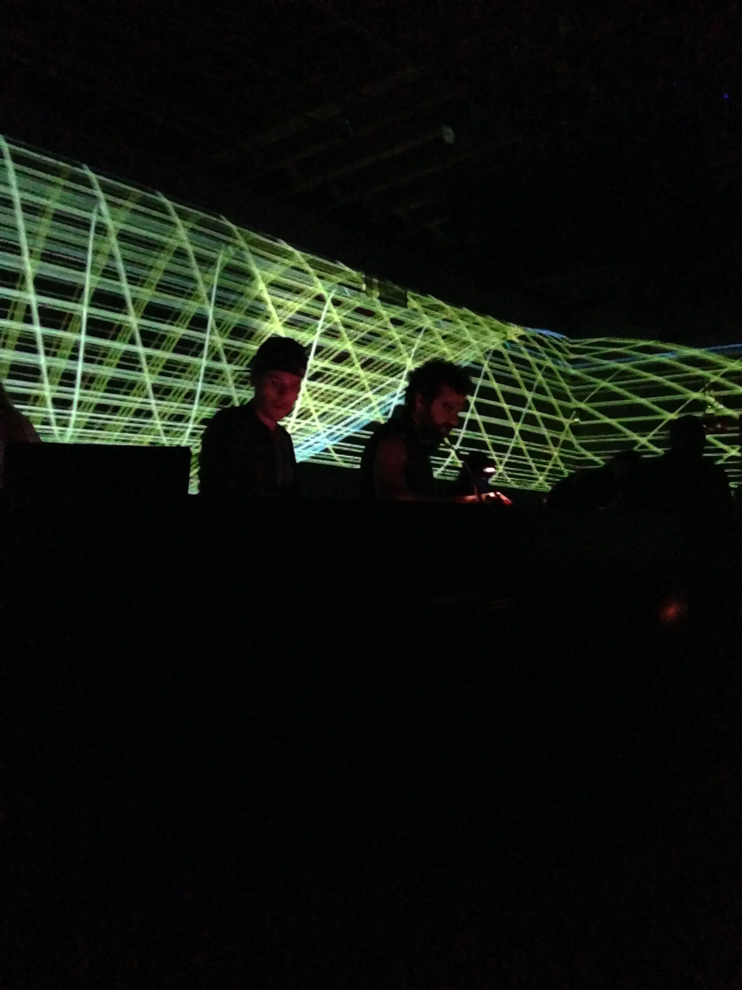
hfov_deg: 42.9
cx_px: 371
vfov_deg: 55.4
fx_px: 943
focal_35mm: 33
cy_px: 495
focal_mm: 4.12
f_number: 2.4
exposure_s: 1/15
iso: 1600
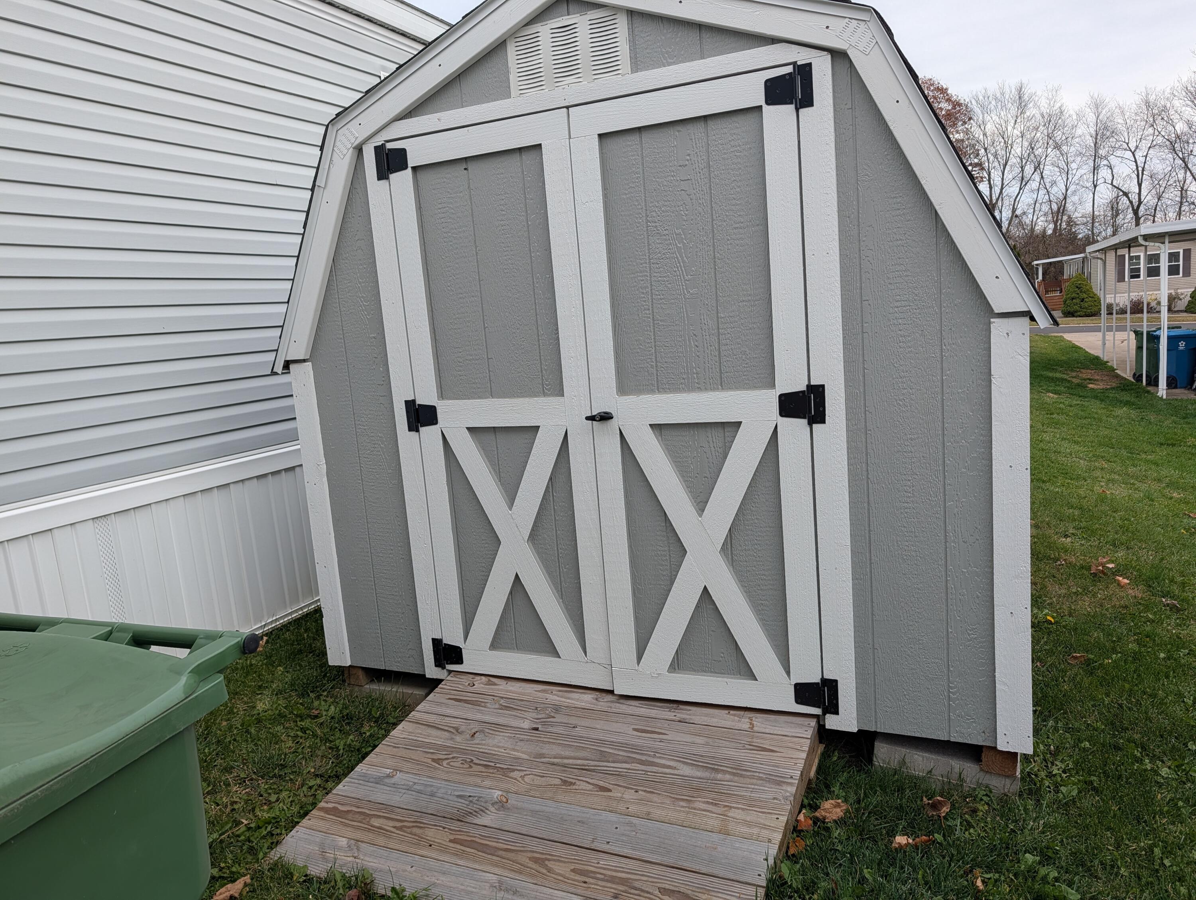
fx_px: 830
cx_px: 598
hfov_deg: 71.5
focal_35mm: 24
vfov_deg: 56.9
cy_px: 450
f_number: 1.68
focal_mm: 6.9
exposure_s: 1/496
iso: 22
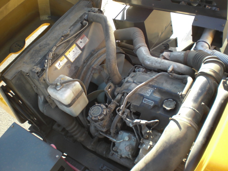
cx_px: 114
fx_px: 250
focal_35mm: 38
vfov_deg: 37.7
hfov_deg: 49.0
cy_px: 86
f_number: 3.1
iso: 100
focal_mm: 6.3
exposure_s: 1/125
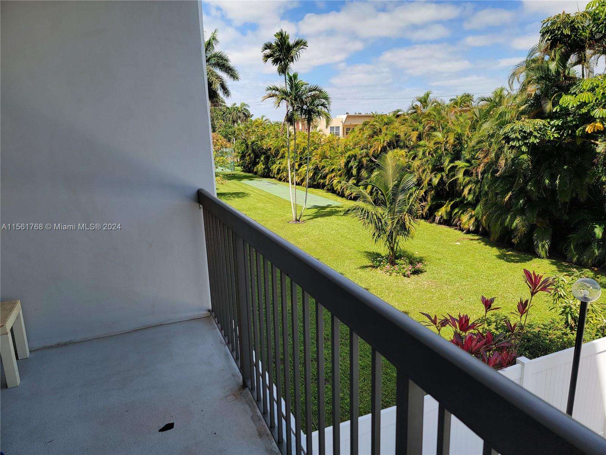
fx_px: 420
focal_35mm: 24
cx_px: 303
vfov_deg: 56.8
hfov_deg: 71.6
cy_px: 228
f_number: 1.8
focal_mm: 6.7
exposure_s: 1/542
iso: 16
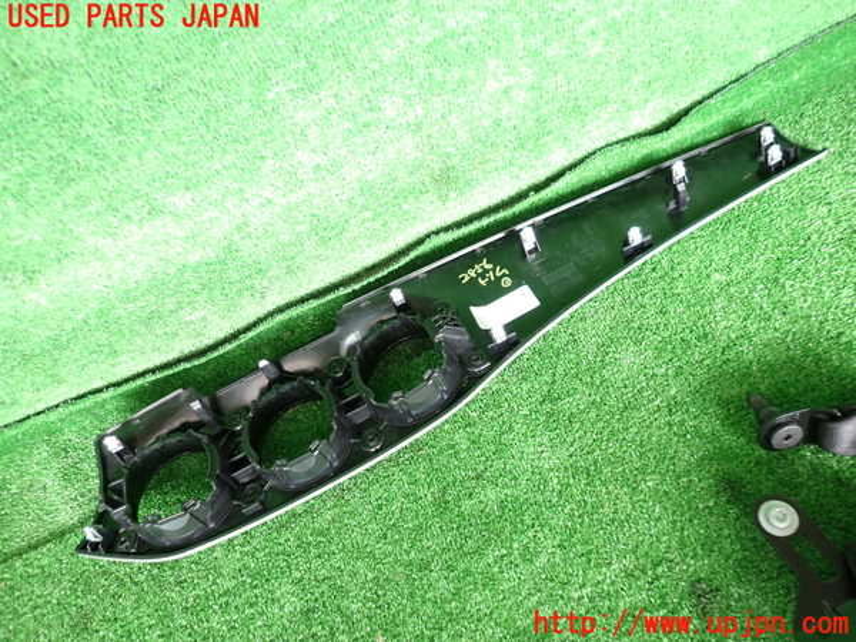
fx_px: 618
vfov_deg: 54.9
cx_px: 428
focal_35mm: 25
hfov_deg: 69.4
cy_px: 321
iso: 200
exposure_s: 1/30
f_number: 2
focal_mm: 4.5
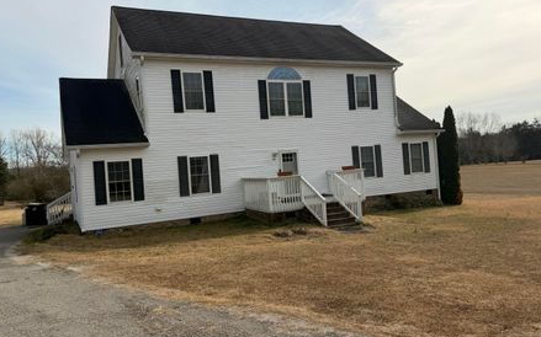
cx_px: 259
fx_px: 427
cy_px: 161
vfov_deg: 43.1
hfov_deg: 64.6
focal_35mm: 29
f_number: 1.78
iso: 80
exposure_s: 1/5714
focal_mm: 6.76
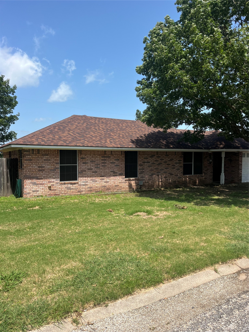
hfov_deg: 53.1
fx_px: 249
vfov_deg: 67.3
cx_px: 124
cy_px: 166
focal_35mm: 26
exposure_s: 1/3049
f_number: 1.6
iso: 50
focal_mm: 5.1
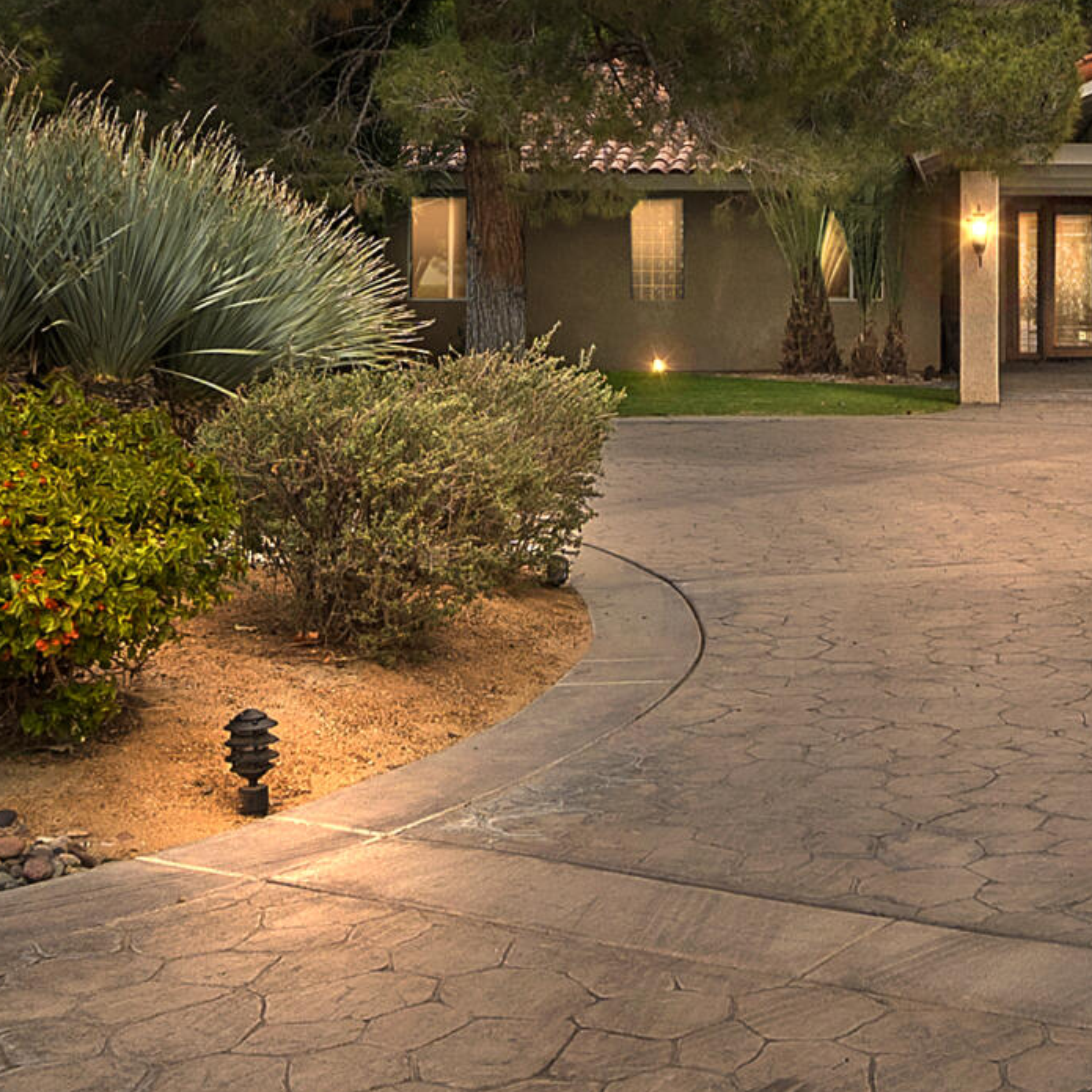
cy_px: 247
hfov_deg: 29.7
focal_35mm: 55
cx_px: 991
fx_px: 1963
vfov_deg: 30.5
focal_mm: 10
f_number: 8
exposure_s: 1/80
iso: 100
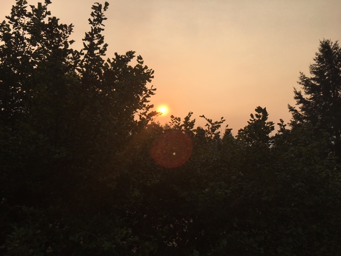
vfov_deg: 48.2
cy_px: 128
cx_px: 170
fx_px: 286
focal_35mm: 29
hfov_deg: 61.7
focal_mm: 4.15
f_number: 2.2
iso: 25
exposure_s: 1/1148
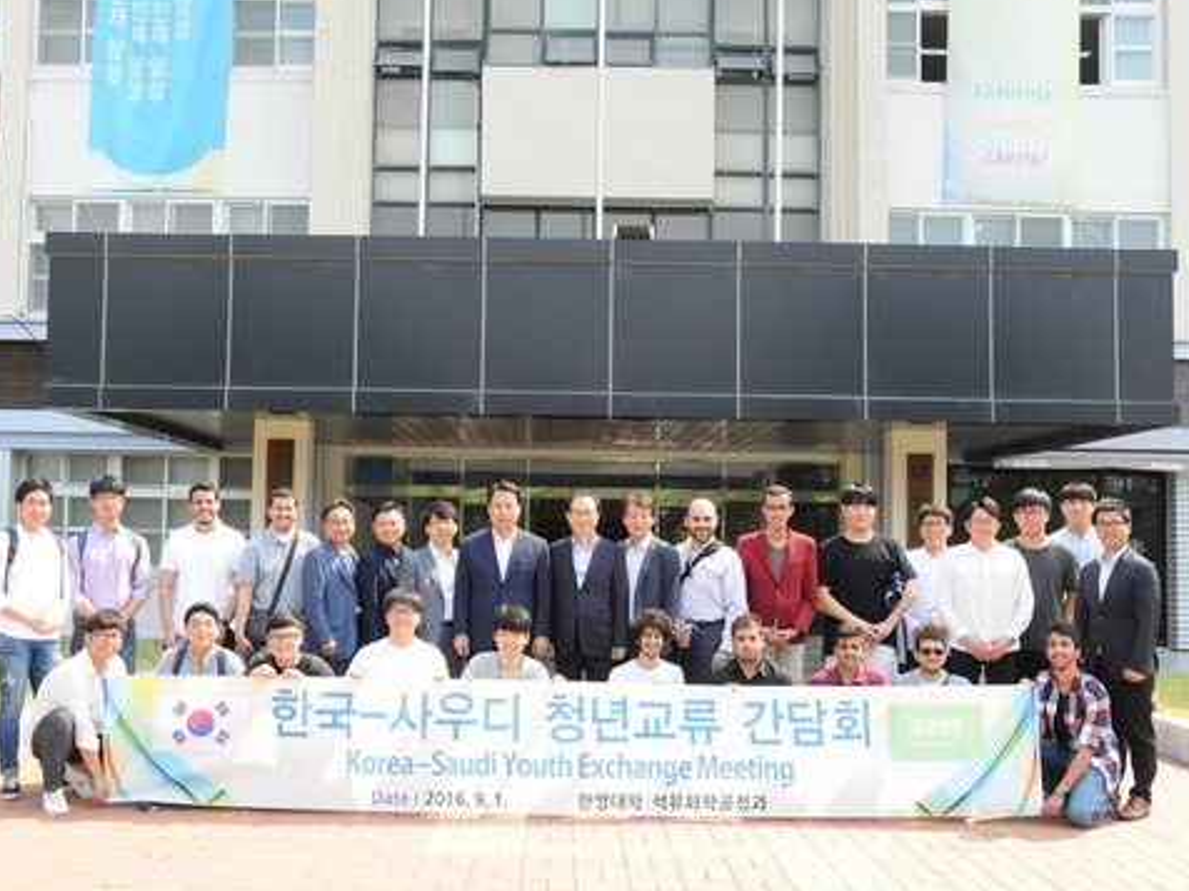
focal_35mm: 40
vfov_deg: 36.0
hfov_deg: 46.8
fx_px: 1374
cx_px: 562
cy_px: 458
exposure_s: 1/400
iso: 1000
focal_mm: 22
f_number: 10
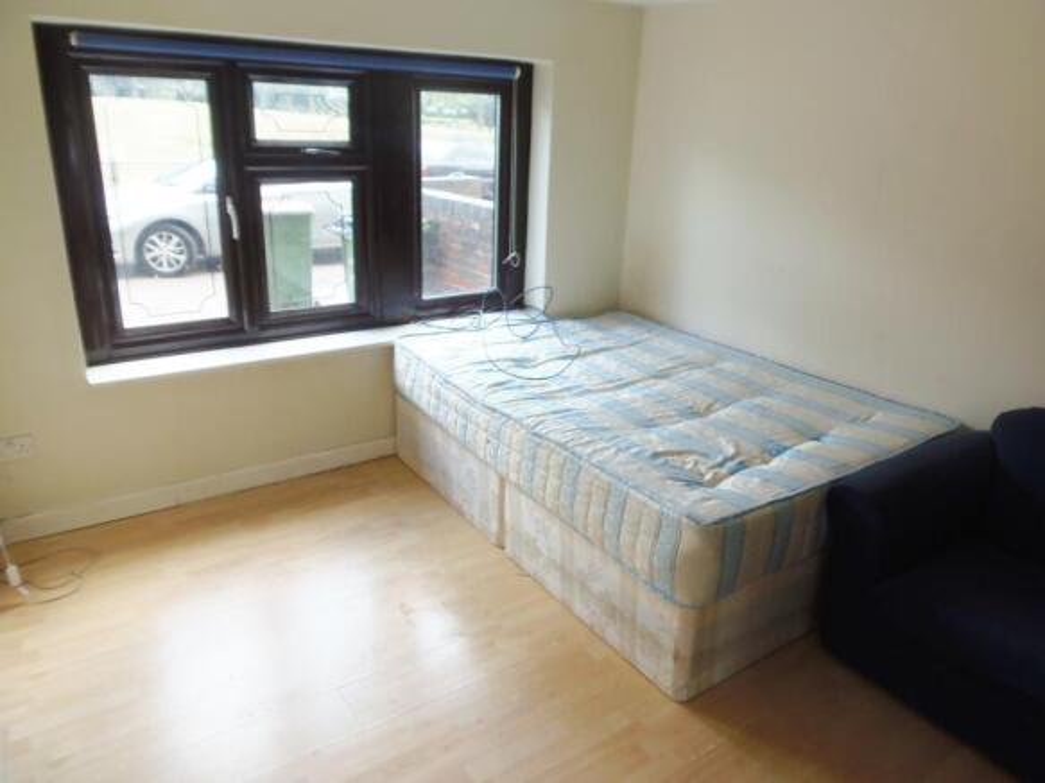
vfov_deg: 56.8
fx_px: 724
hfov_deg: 71.6
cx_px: 522
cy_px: 392
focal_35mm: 24
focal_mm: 4.3
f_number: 2.9
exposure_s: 1/60
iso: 64
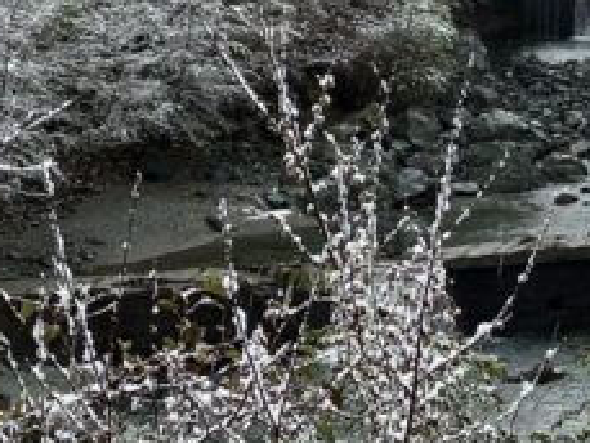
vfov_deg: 11.3
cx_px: 477
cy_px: -270
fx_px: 2132
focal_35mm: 125
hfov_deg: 15.6
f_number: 1.8
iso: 32
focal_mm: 3.99
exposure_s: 1/725
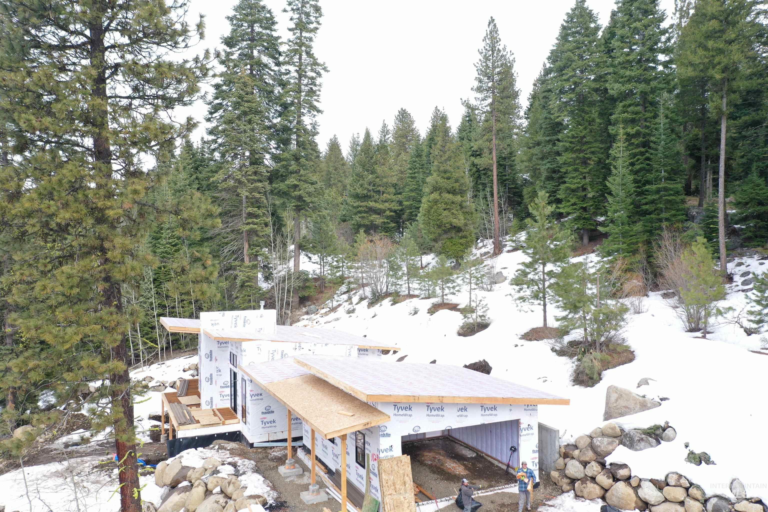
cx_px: 384
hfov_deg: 65.5
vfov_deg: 46.4
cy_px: 256
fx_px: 597
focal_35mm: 28
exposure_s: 1/200
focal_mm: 10.26
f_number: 4.5
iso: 100
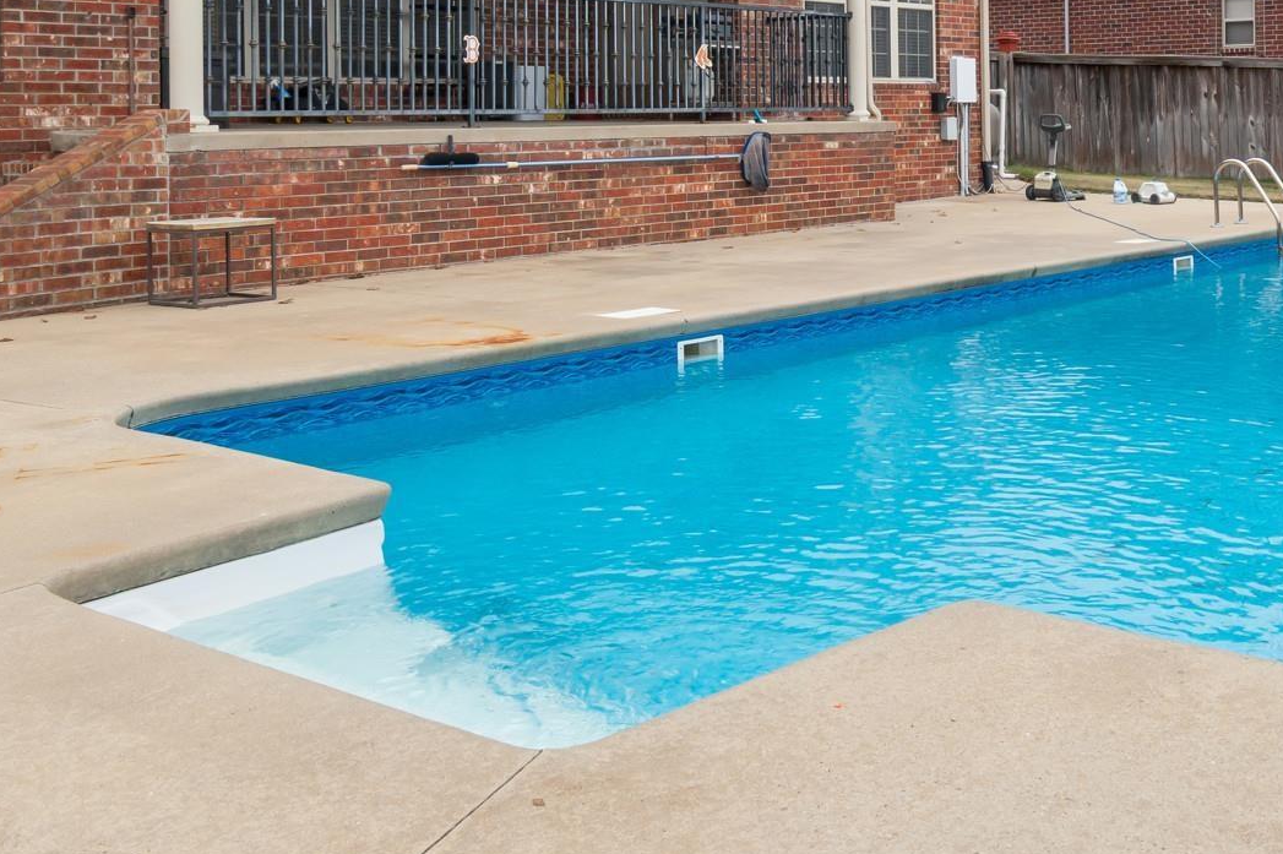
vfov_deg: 30.1
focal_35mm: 43
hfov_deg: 43.6
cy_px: 126
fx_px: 1532
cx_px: 996
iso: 250
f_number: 9
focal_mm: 12
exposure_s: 1/40
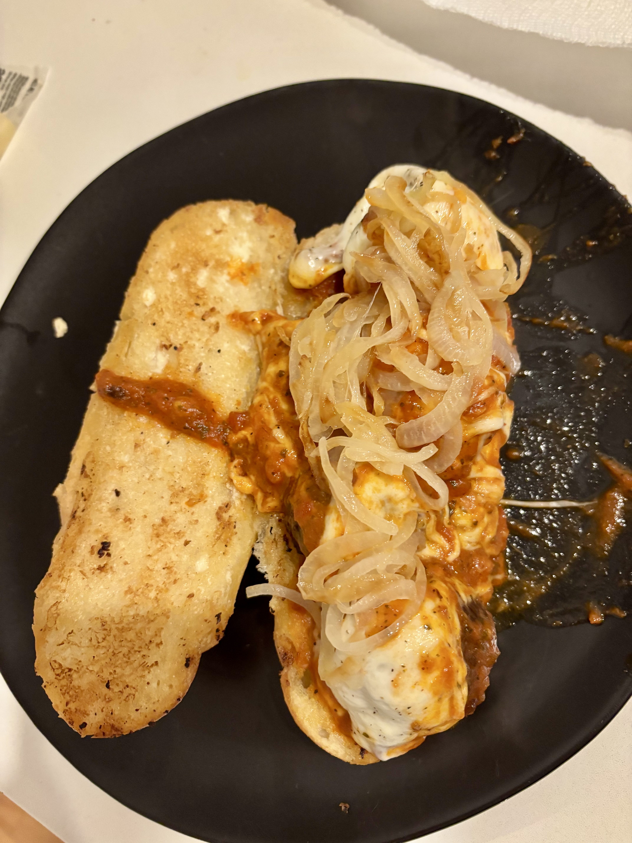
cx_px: 316
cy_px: 422
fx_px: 633
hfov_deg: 53.1
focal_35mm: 26
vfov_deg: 67.3
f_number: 1.6
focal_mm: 5.96
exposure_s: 1/40
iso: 500
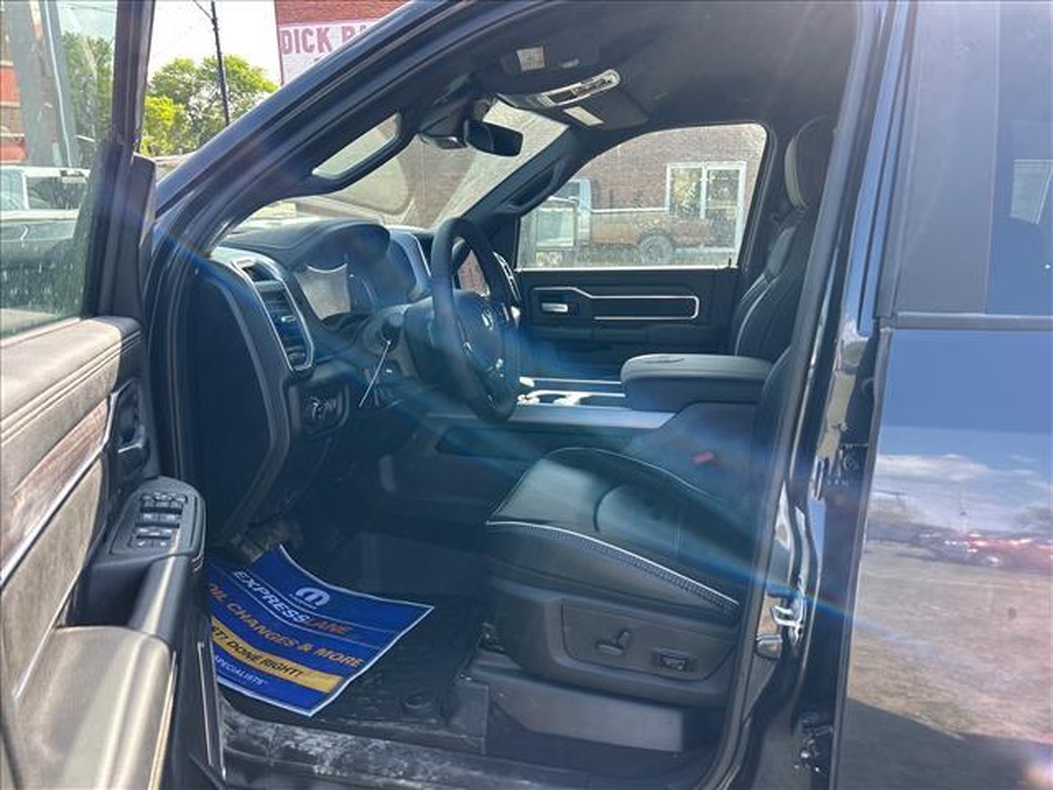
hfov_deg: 67.3
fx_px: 791
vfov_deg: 53.1
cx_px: 526
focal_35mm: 26
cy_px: 395
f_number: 1.5
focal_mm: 5.7
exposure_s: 1/452
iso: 50
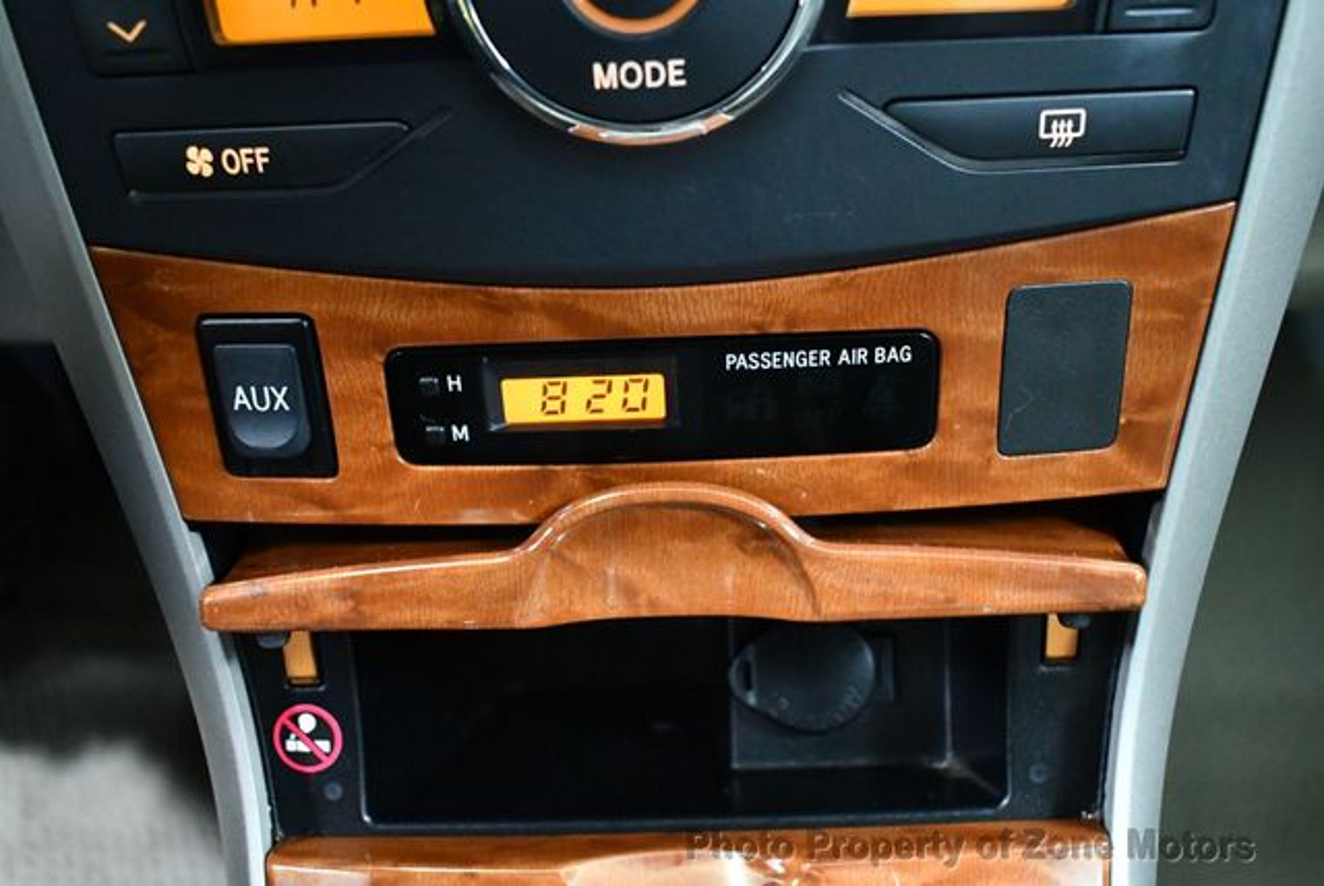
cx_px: 662
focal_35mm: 36
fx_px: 1325
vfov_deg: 36.9
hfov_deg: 53.1
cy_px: 443
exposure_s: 1/60
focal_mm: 18
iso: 6400
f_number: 3.5
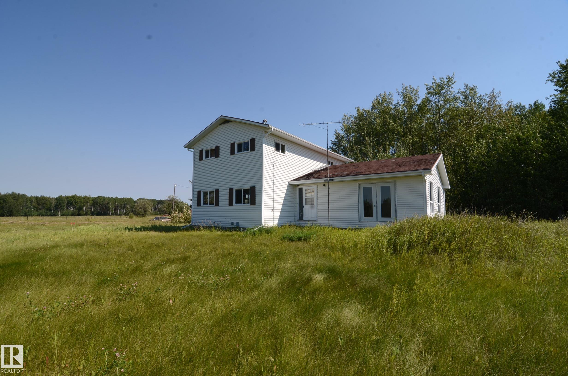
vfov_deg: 71.8
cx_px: 284
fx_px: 260
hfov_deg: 95.1
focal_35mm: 16
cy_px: 188
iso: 100
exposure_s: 1/100
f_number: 11
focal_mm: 11
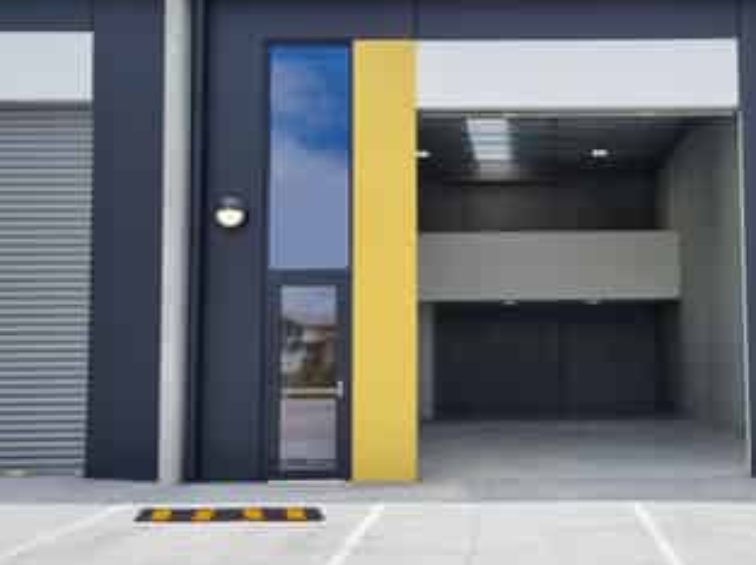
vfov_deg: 35.0
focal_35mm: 41
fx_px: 894
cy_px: 305
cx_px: 516
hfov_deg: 45.0
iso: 50
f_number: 1.8
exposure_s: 1/2824
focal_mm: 5.4
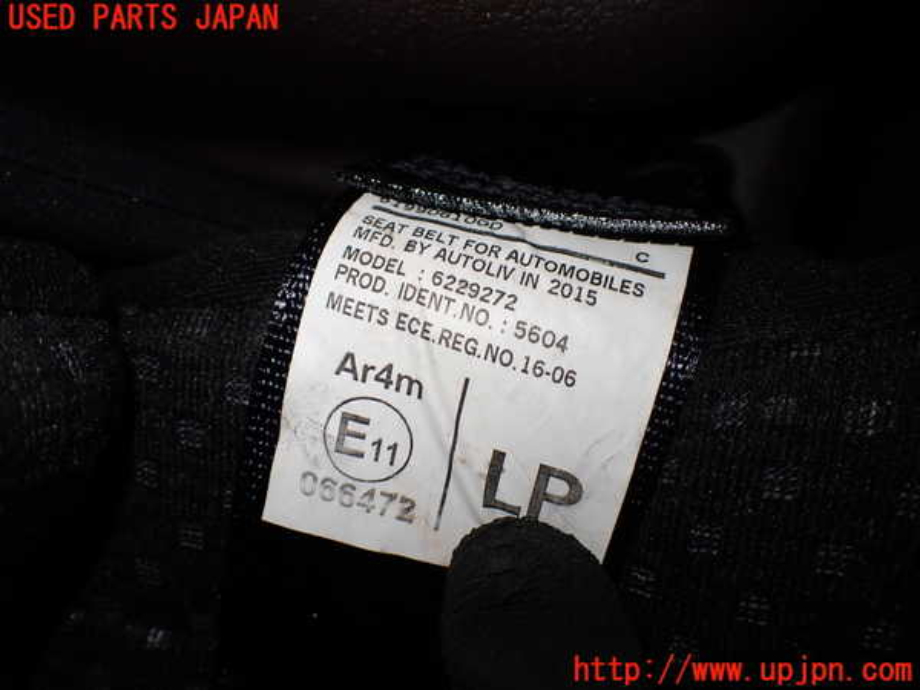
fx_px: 797
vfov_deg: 46.8
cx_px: 460
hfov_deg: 60.0
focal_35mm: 30
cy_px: 345
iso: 160
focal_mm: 5.4
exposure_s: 1/125
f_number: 2.3
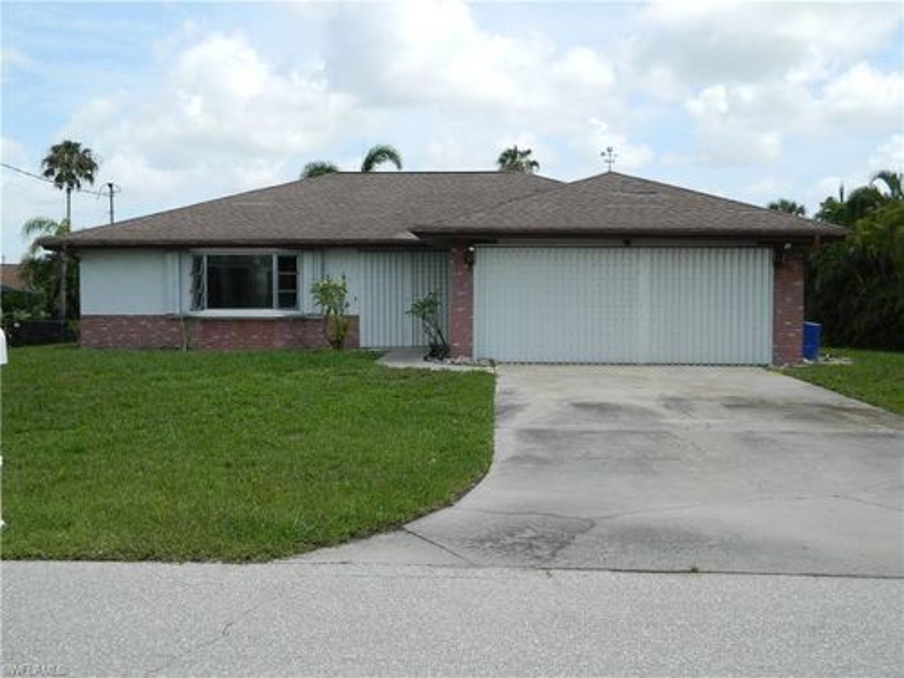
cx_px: 452
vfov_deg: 35.1
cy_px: 339
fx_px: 1071
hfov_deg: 45.8
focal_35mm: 41
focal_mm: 7.3
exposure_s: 1/1000
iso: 110
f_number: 3.5
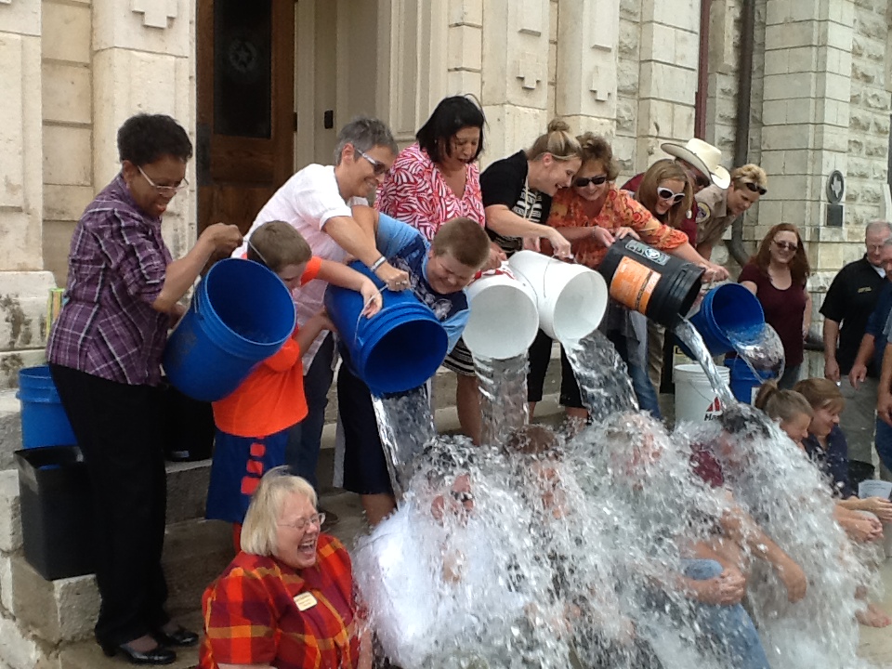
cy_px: 334
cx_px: 446
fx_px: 1134
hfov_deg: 42.9
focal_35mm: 44
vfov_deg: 32.9
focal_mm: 2.03
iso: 40
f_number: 2.4
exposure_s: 1/311
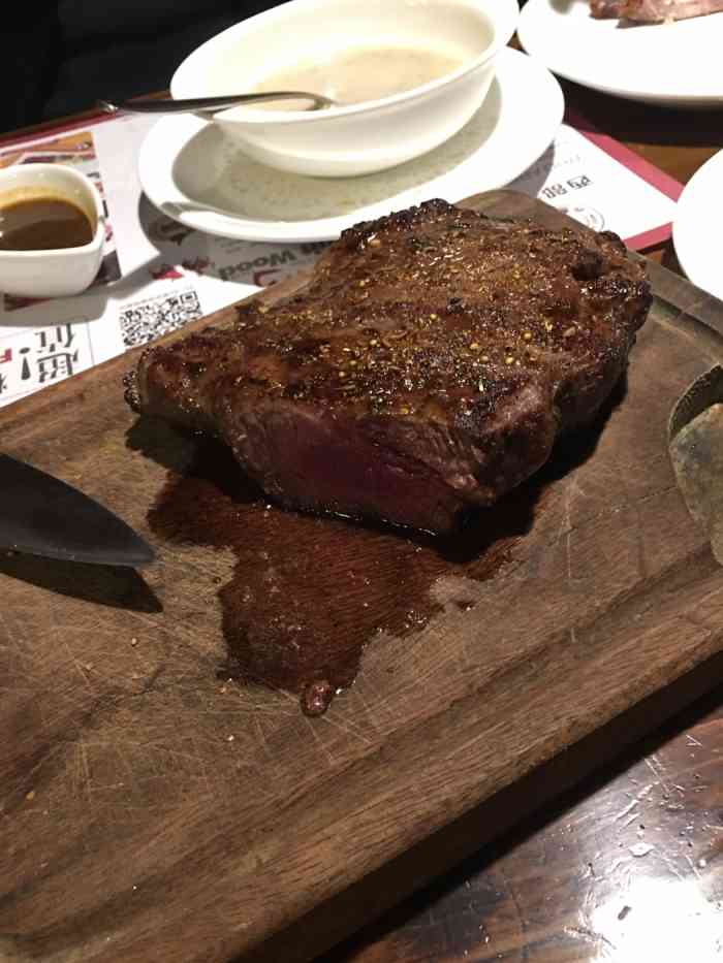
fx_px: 807
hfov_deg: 48.2
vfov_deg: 61.7
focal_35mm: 29
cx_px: 362
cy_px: 482
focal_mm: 4.15
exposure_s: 1/4
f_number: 2.2
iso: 100
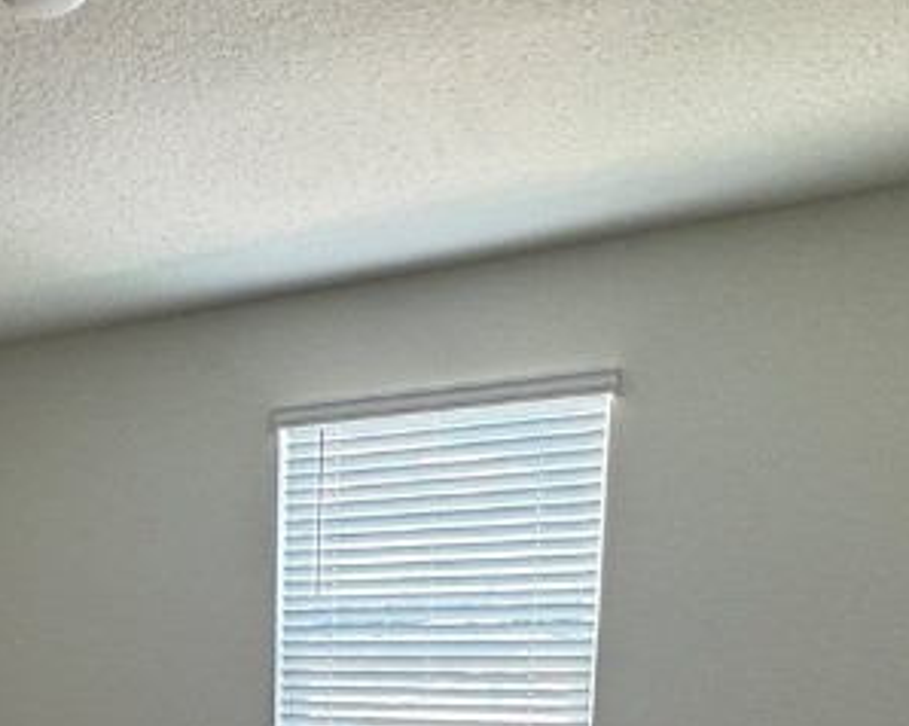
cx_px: -107
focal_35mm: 47
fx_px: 1264
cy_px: 790
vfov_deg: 29.1
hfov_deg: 34.0
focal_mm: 2.22
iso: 100
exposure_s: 1/99
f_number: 2.2
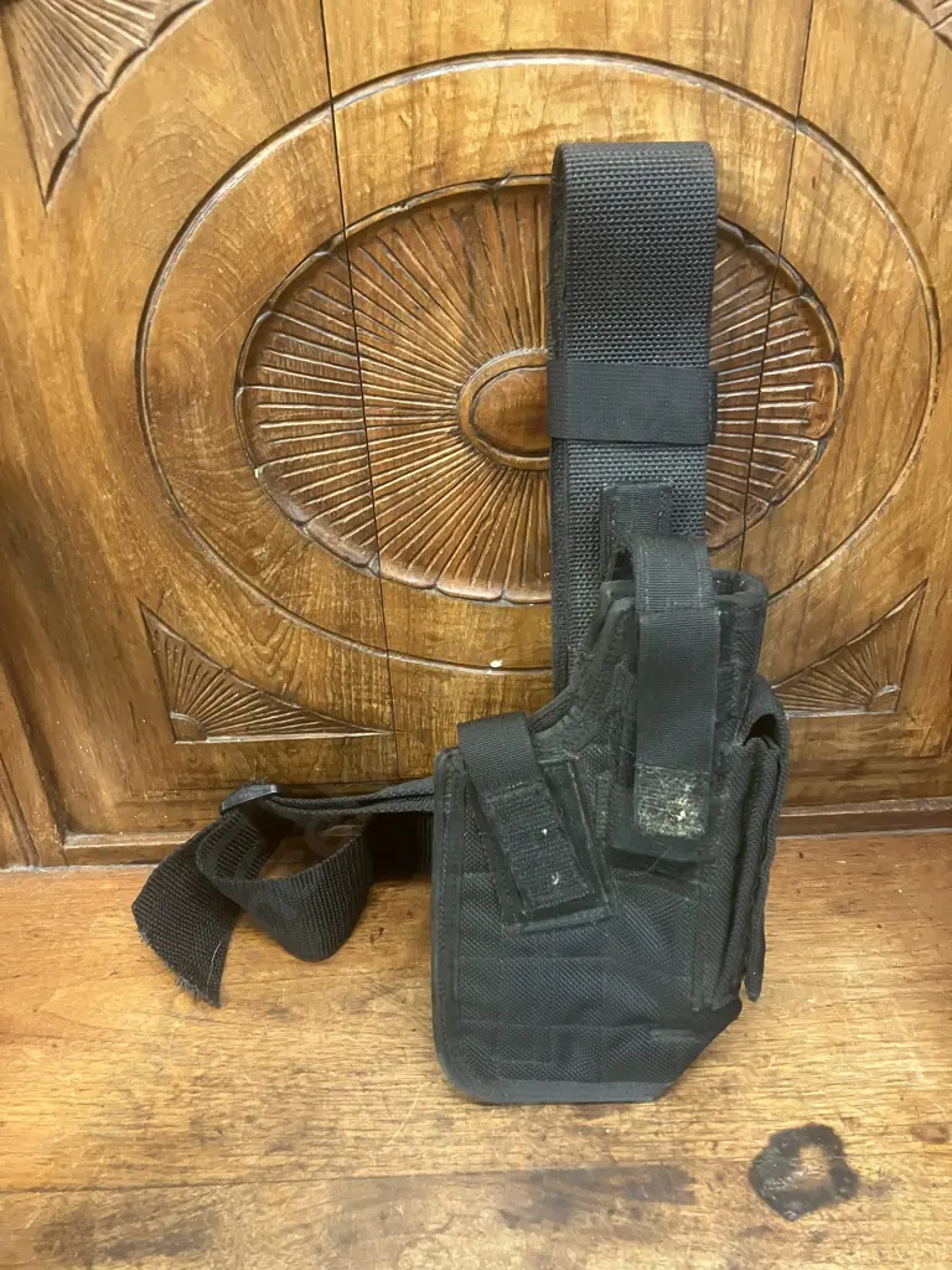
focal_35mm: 28
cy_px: 635
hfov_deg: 49.7
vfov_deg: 63.4
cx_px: 476
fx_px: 1027
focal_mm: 3.99
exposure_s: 1/25
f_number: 1.8
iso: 500
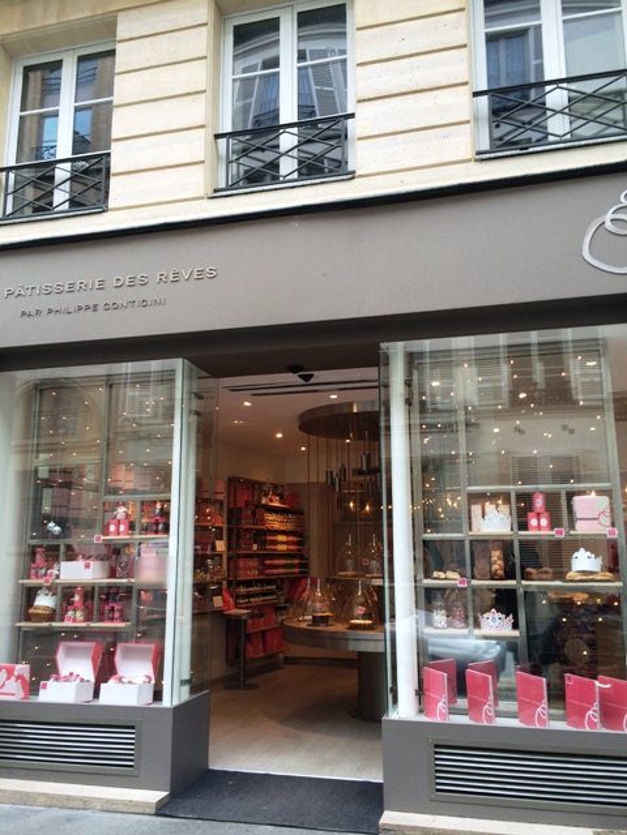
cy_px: 418
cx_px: 314
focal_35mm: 29
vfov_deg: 61.7
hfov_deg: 48.2
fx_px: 700
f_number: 2.2
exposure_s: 1/60
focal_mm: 4.15
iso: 50
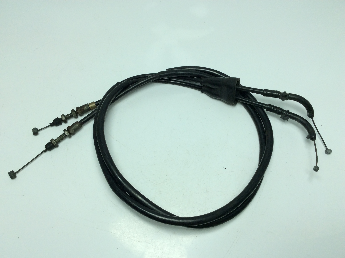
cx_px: 172
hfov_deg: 56.9
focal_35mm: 32
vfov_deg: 44.1
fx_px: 318
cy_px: 129
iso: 32
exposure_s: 1/555
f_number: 2.4
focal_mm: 3.3
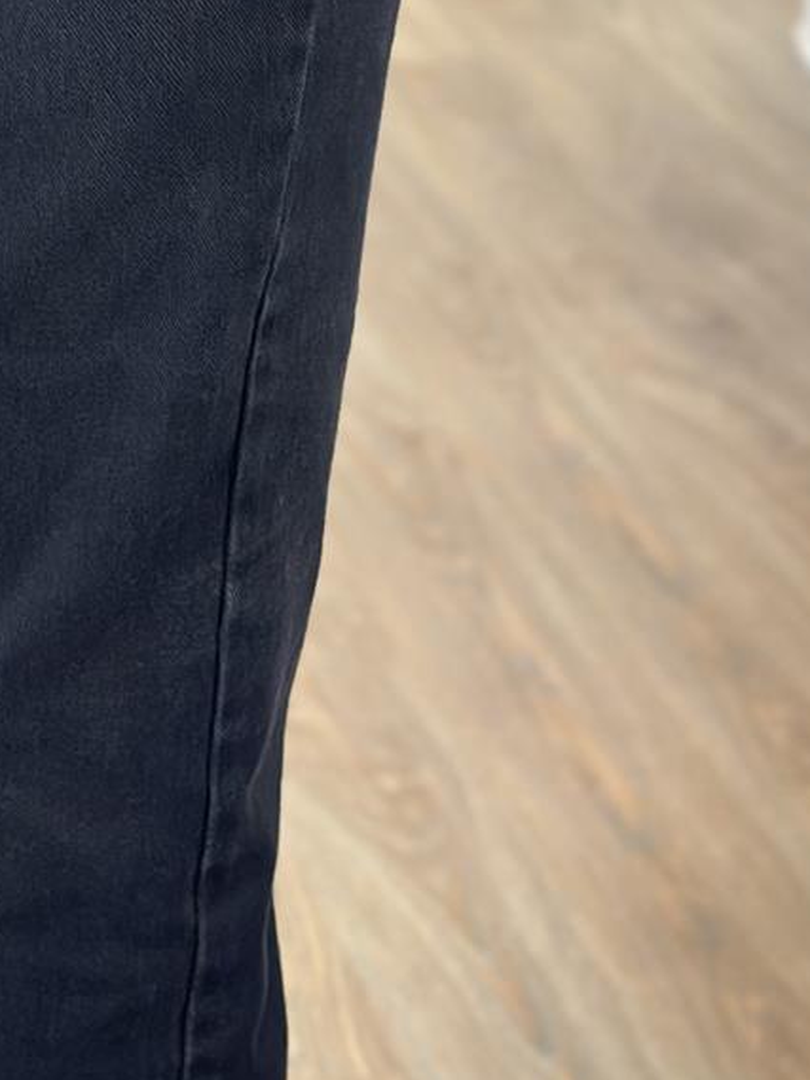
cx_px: 32
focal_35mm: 135
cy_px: -82
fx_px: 4210
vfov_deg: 14.3
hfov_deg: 10.9
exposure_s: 1/100
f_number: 1.78
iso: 125
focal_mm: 6.86
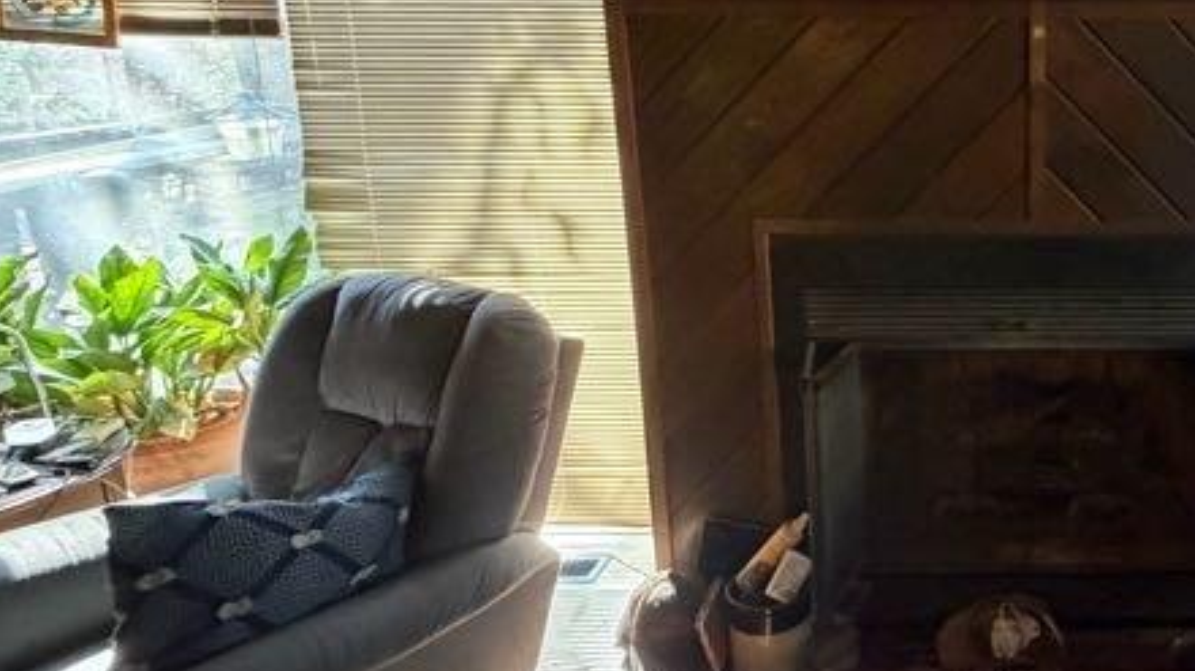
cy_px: 238
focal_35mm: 29
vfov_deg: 39.8
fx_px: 918
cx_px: 1040
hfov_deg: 58.1
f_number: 2.2
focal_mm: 2.22
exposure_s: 1/60
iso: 500
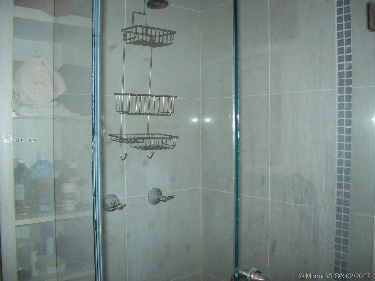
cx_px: 188
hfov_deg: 51.4
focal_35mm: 36
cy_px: 140
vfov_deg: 39.6
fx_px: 390
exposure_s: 1/64
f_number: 2.7
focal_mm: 6
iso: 200
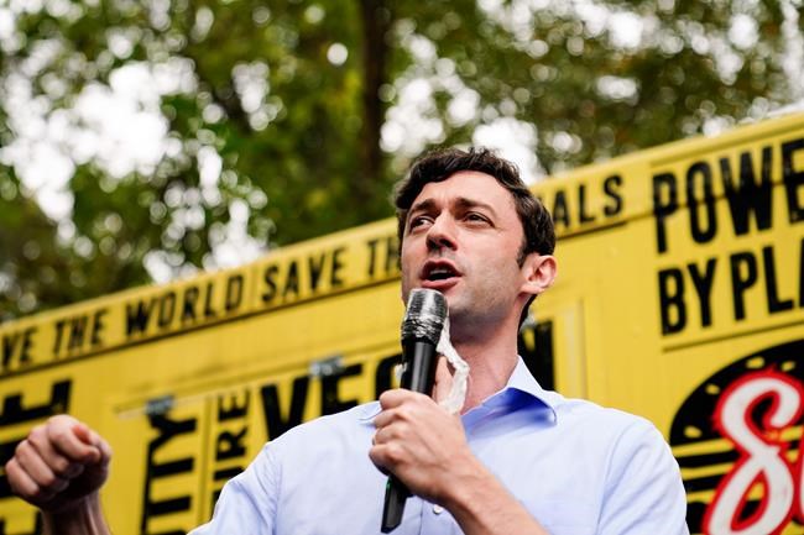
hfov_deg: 28.9
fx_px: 1563
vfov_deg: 19.4
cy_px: 268
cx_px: 402
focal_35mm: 70
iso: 400
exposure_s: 1/1250
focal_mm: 70
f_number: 2.8
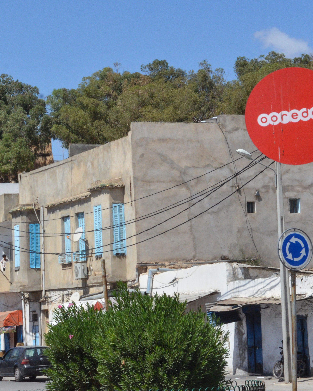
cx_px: 10
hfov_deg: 11.9
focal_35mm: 128
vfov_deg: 15.0
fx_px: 1482
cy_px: 179
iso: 1000
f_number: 16
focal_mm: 50
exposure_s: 1/1000
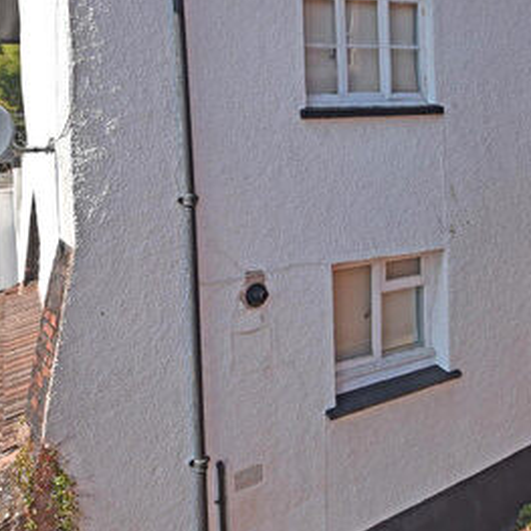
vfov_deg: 46.7
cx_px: 317
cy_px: 132
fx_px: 590
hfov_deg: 48.2
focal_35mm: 34
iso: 140
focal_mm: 10
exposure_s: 1/250
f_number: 8
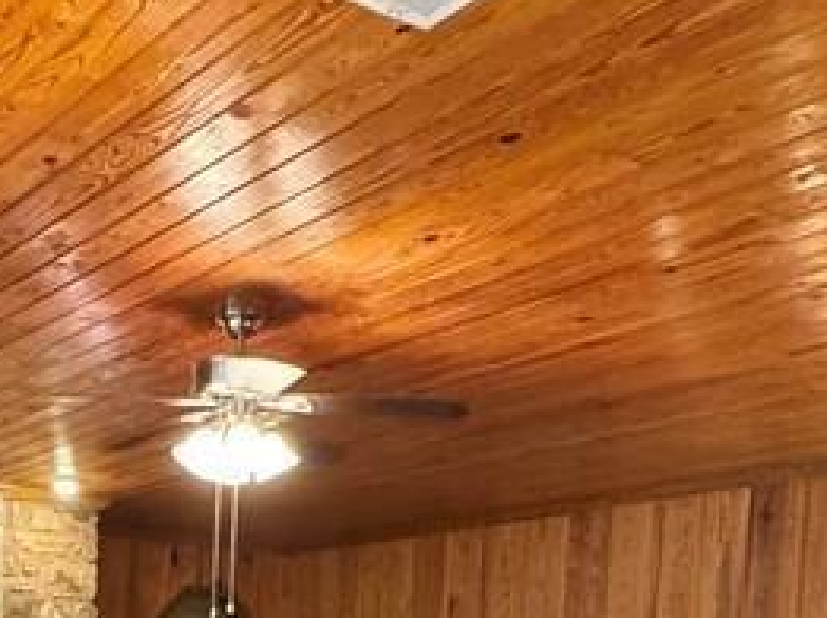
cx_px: 79
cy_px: 795
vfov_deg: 23.5
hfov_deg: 33.1
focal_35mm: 55
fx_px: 1312
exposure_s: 1/60
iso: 1000
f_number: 2.2
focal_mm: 2.22
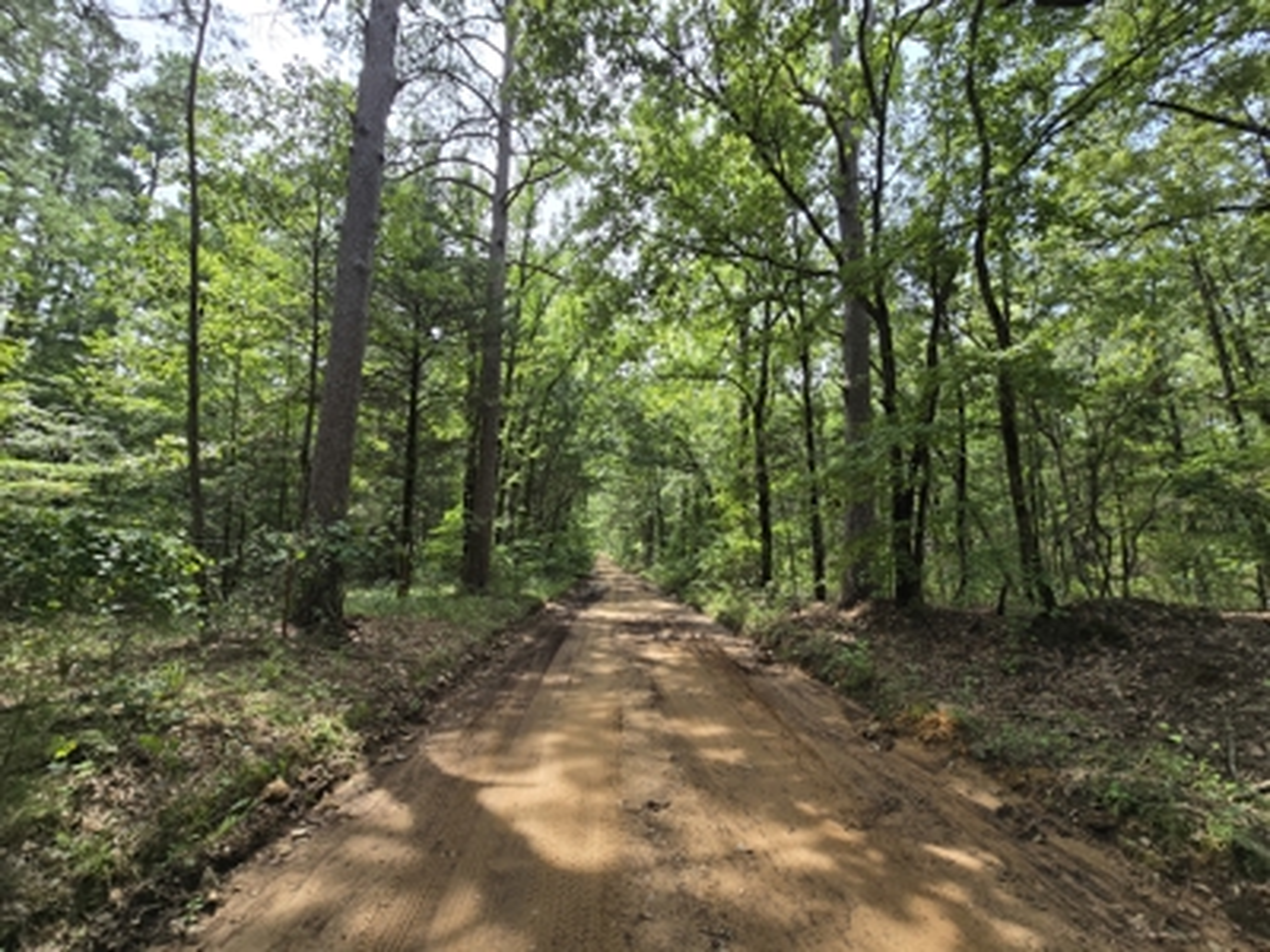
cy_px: 476
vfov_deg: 89.9
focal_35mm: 13
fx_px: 477
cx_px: 635
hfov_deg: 106.2
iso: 50
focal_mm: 2.2
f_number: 2.2
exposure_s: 1/507
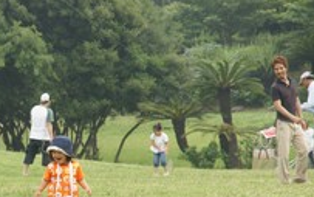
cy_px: 179
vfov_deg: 4.0
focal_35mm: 331
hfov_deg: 6.3
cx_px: -5
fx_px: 2834
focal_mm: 105
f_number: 5.6
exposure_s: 1/320
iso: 200
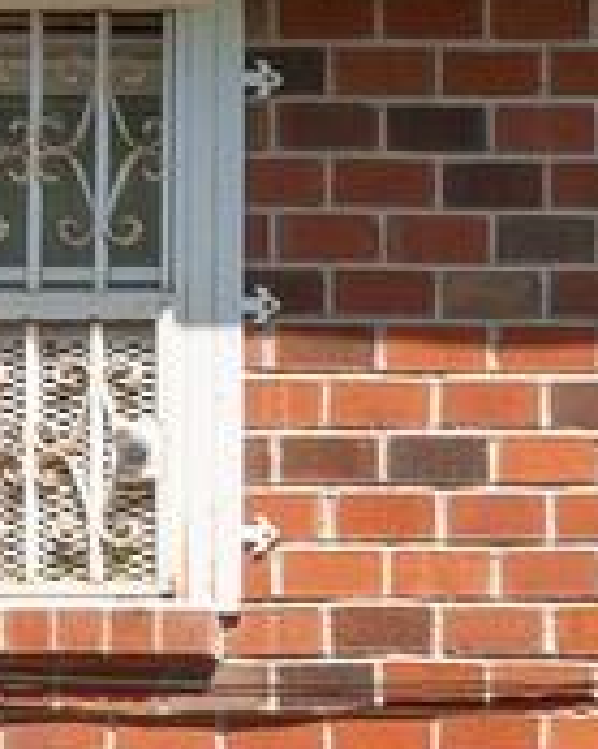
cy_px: 2430
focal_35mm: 155
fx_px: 3432
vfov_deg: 9.2
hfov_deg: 5.4
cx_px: 3450
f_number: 10
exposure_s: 1/50
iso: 200
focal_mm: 14
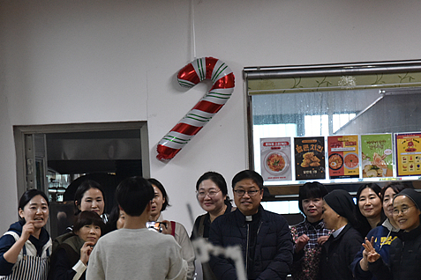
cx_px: 237
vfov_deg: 4.5
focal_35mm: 302
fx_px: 3531
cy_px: 222
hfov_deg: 6.8
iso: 2500
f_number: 5.6
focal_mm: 180
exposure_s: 1/125
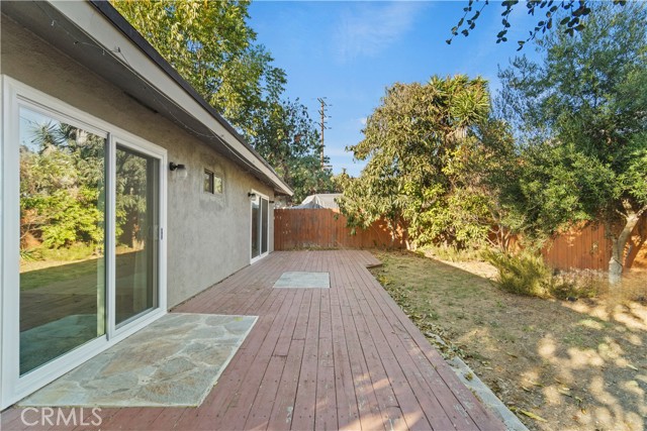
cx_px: 324
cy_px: 216
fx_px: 270
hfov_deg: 100.4
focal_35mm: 15
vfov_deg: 77.4
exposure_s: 1/50
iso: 200
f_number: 4
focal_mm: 10
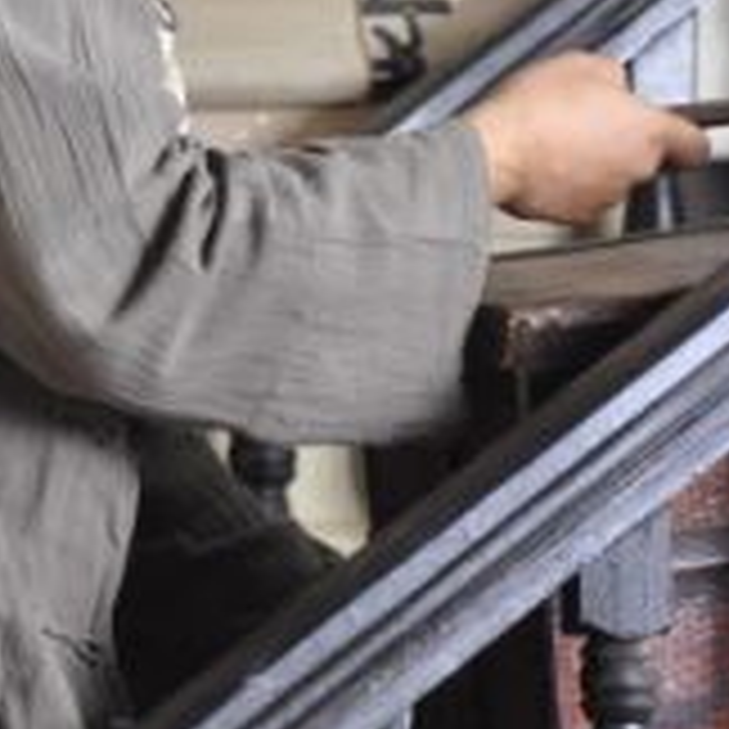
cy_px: 58
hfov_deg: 5.8
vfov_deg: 5.8
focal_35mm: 299
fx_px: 7128
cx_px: 90
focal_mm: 85
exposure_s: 1/80
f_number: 4
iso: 1250
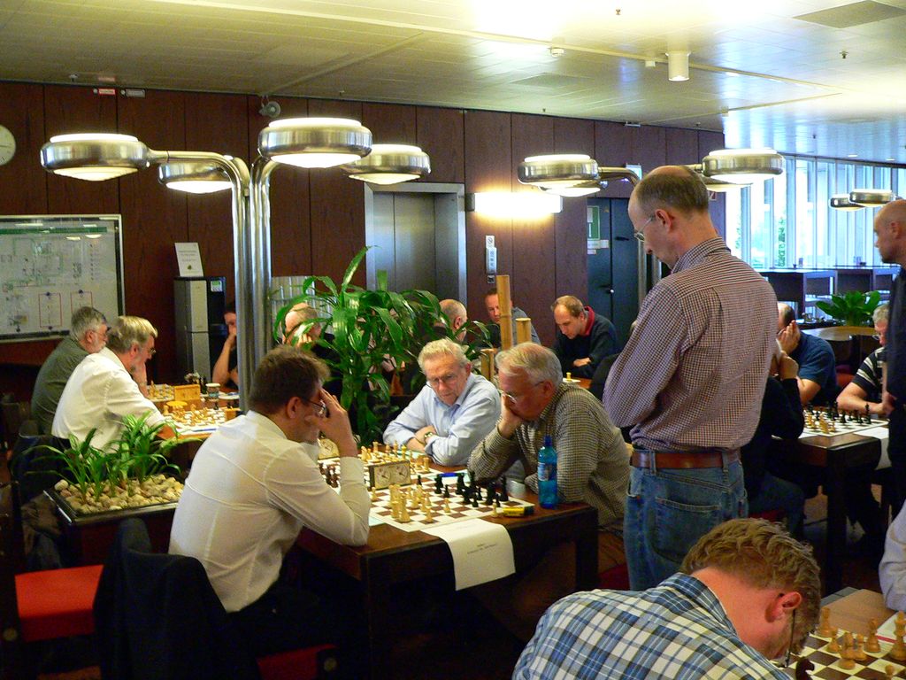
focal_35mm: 36
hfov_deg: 51.4
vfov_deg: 39.7
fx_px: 942
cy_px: 340
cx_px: 453
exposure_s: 1/13
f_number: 2.8
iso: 400
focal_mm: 6
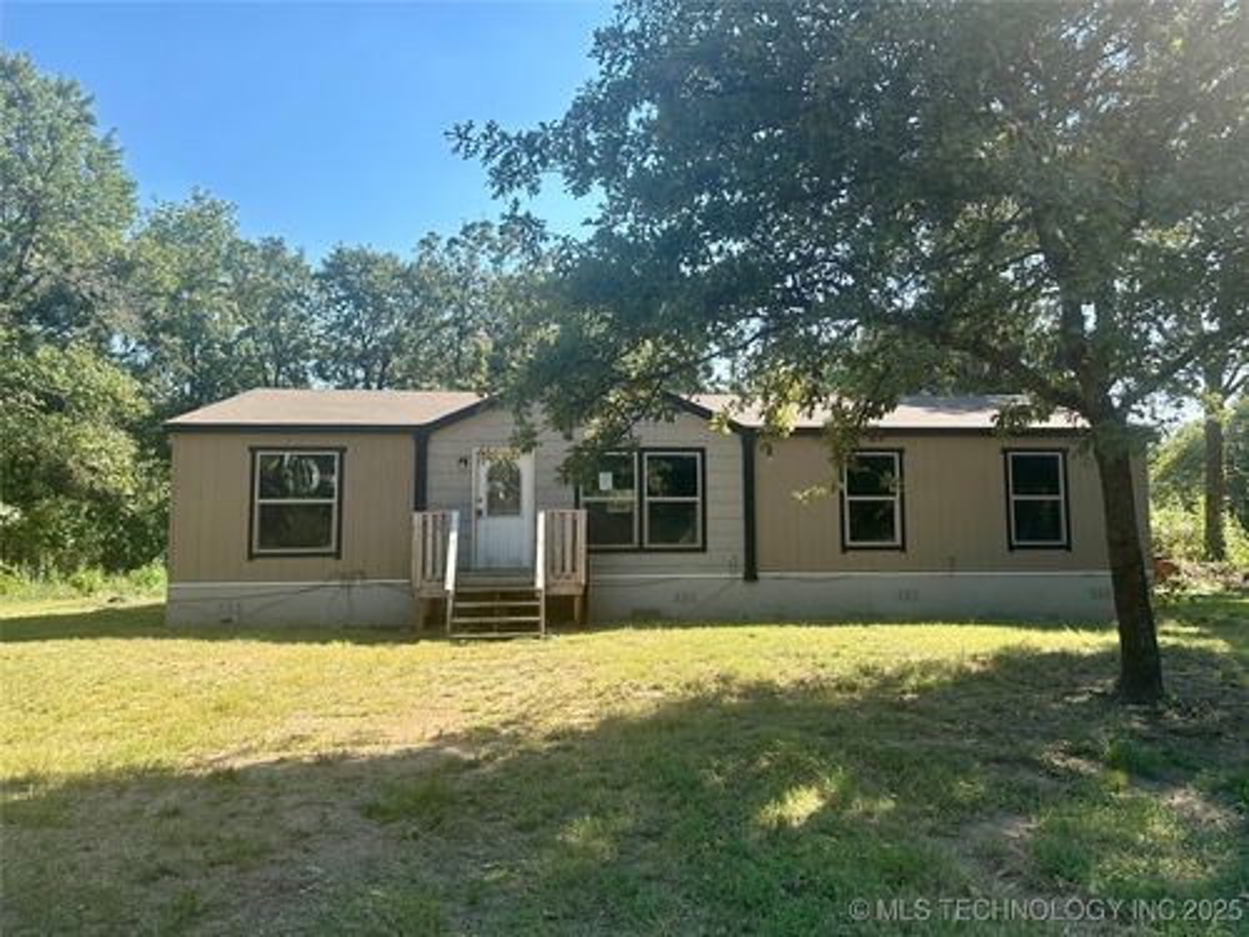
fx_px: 866
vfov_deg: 56.8
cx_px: 624
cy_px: 468
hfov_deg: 71.6
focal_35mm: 24
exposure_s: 1/1453
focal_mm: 6.86
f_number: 1.78
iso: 80
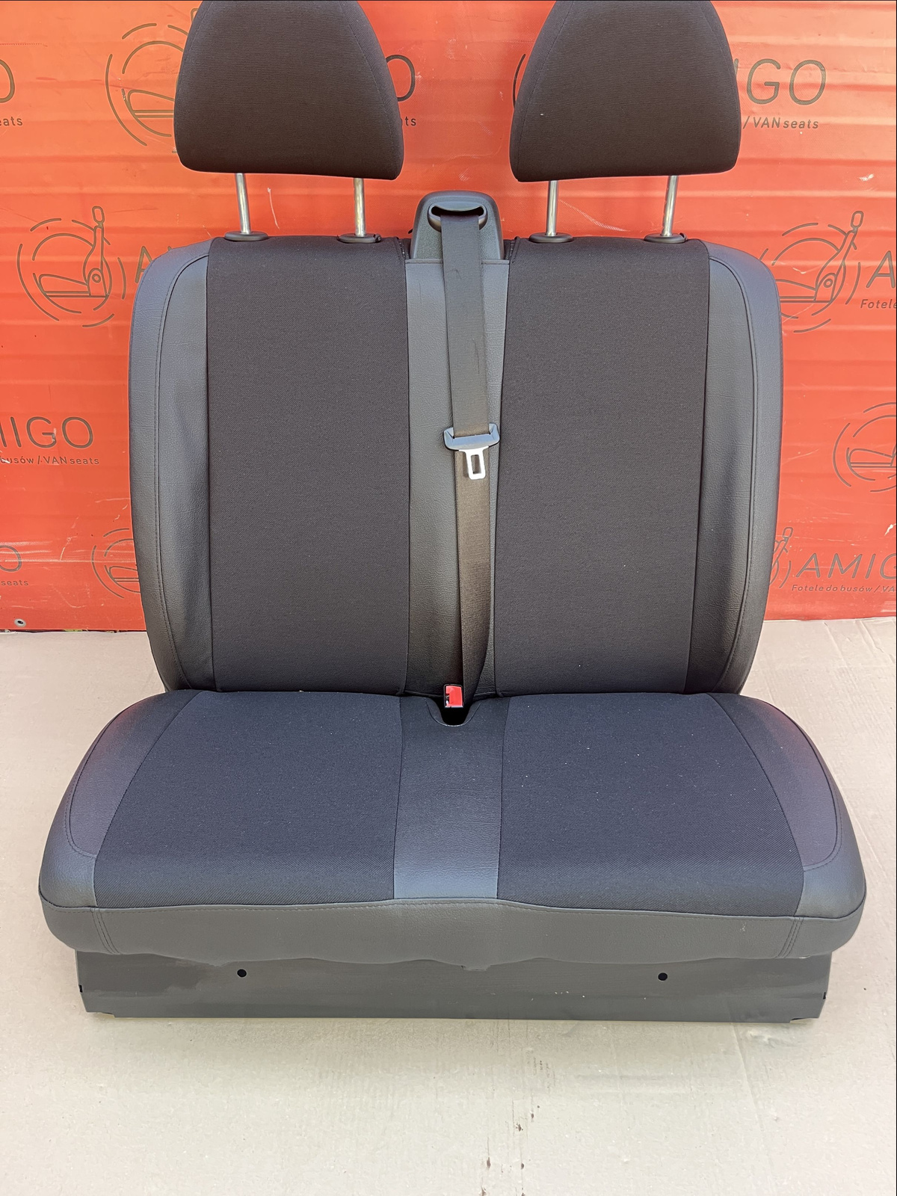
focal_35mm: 26
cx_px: 448
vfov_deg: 67.3
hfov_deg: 53.1
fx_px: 898
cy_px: 598
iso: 125
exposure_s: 1/93
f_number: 1.6
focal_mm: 5.1
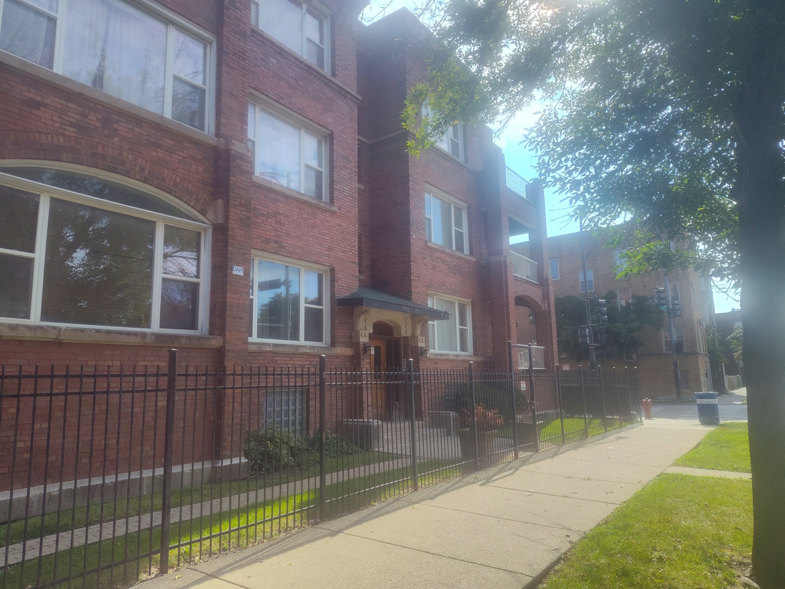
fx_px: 522
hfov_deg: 73.9
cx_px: 392
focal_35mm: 23
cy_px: 294
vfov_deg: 58.9
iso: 100
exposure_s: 1/860
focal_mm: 5.56
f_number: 1.8
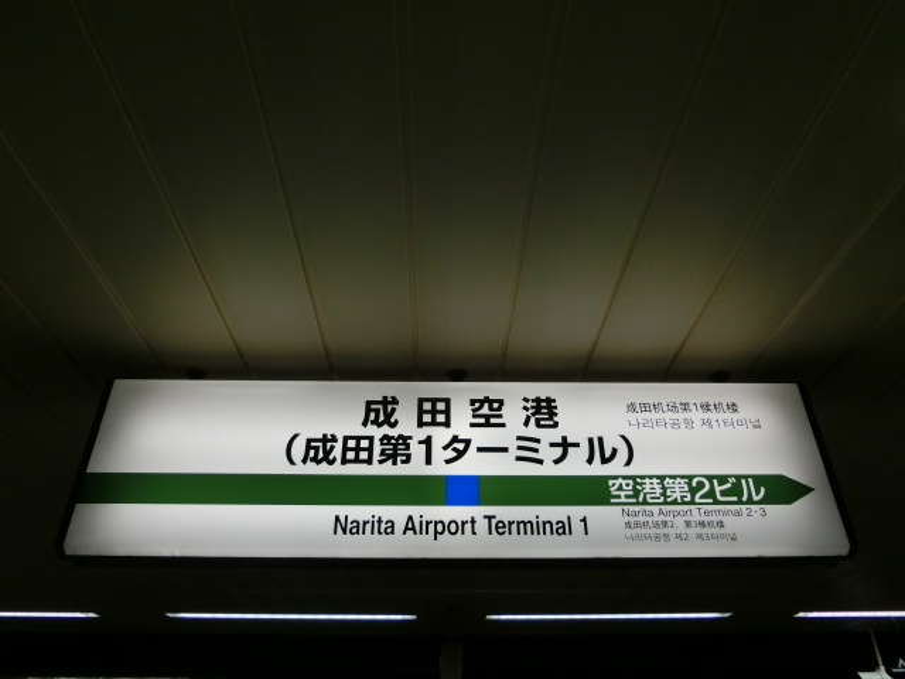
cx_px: 452
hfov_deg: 69.4
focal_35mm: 25
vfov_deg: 54.9
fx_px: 654
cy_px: 340
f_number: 3.5
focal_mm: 4.5
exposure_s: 1/125
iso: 160
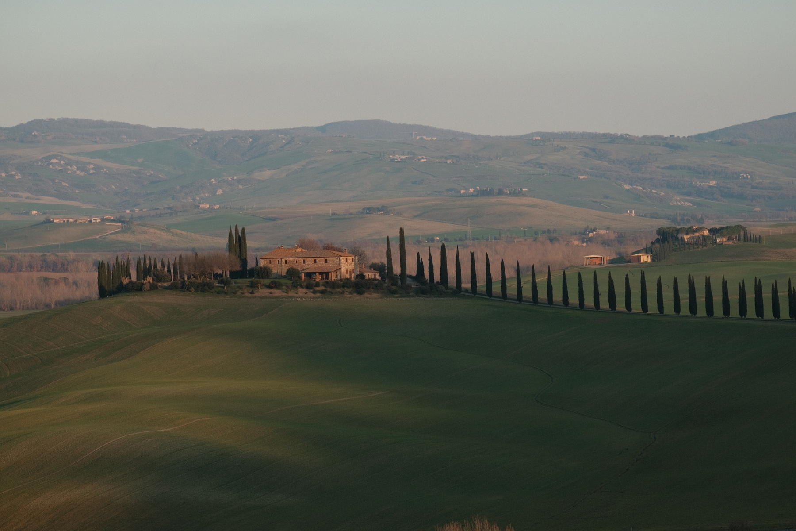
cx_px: 398
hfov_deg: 13.5
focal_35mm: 152
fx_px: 3361
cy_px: 266
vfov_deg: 9.0
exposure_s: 1/240
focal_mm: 101.2
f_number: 6.4
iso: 200
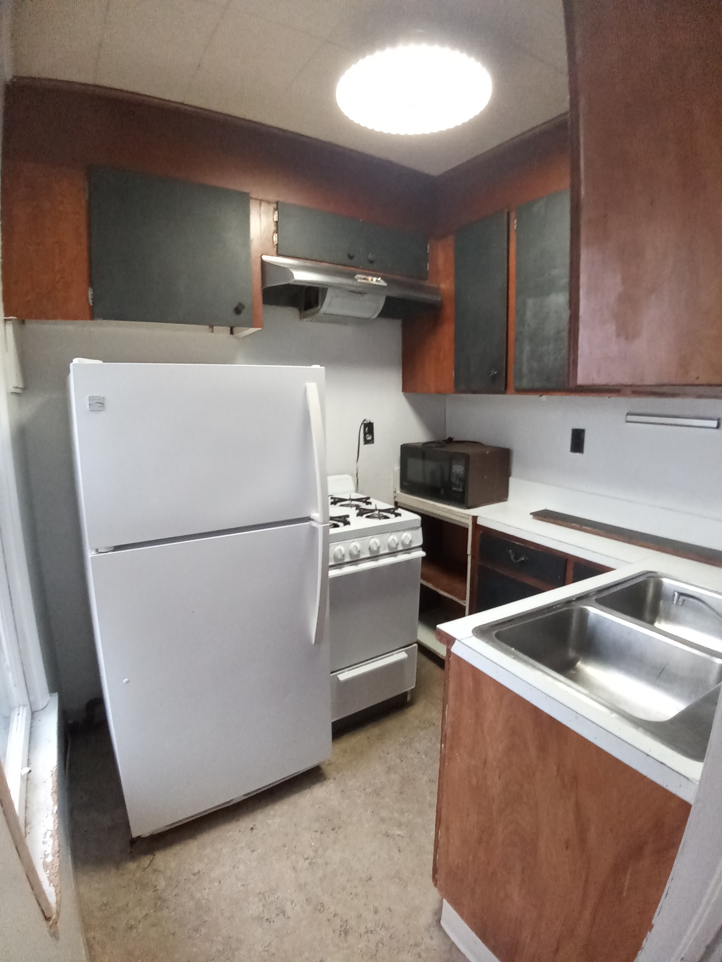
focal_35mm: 28
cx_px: 361
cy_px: 481
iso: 400
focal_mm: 1.4
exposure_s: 1/20
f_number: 2.2
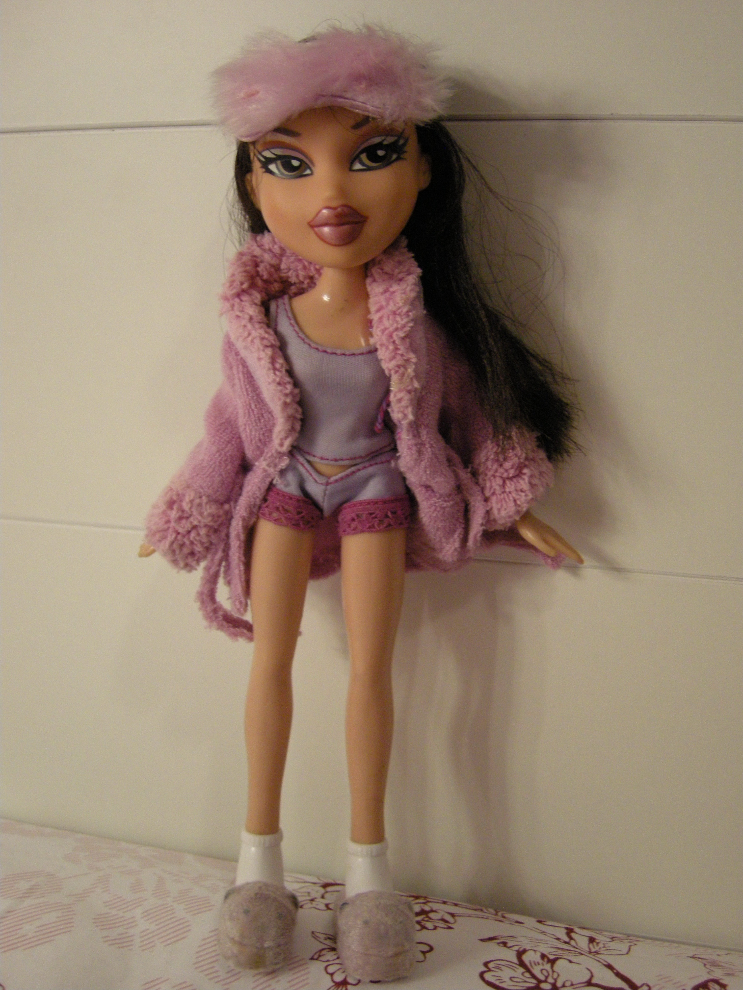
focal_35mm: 40
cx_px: 372
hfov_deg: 36.0
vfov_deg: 46.8
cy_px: 495
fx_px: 1145
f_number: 2.9
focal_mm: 8.5
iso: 400
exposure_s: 1/44.4
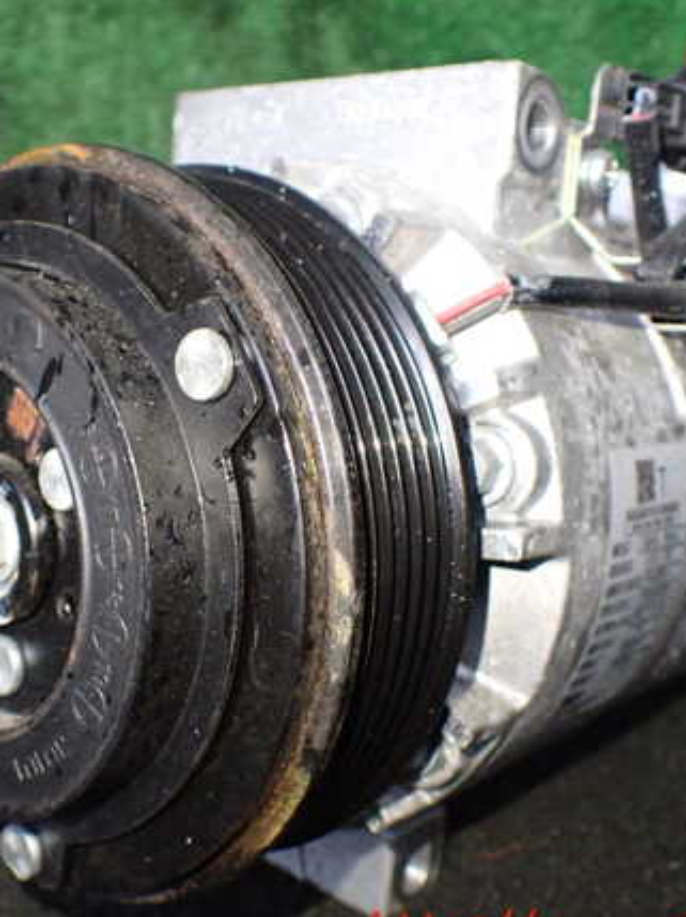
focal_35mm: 42
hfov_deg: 33.9
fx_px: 1111
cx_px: 214
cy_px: 479
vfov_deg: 44.8
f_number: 2.3
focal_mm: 5.4
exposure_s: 1/40
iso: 800
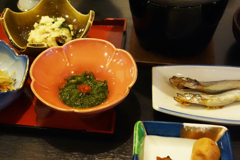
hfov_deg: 31.5
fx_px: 420
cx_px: 70
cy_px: 44
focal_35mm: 63
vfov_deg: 21.4
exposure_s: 1/40
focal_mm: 12.18
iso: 1250
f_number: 2.5
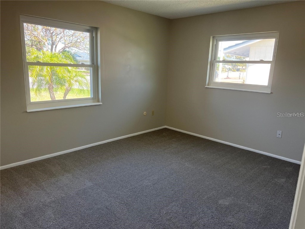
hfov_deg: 67.3
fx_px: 229
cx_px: 152
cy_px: 114
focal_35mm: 26
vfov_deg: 53.1
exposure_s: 1/120
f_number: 1.5
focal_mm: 5.7
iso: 80
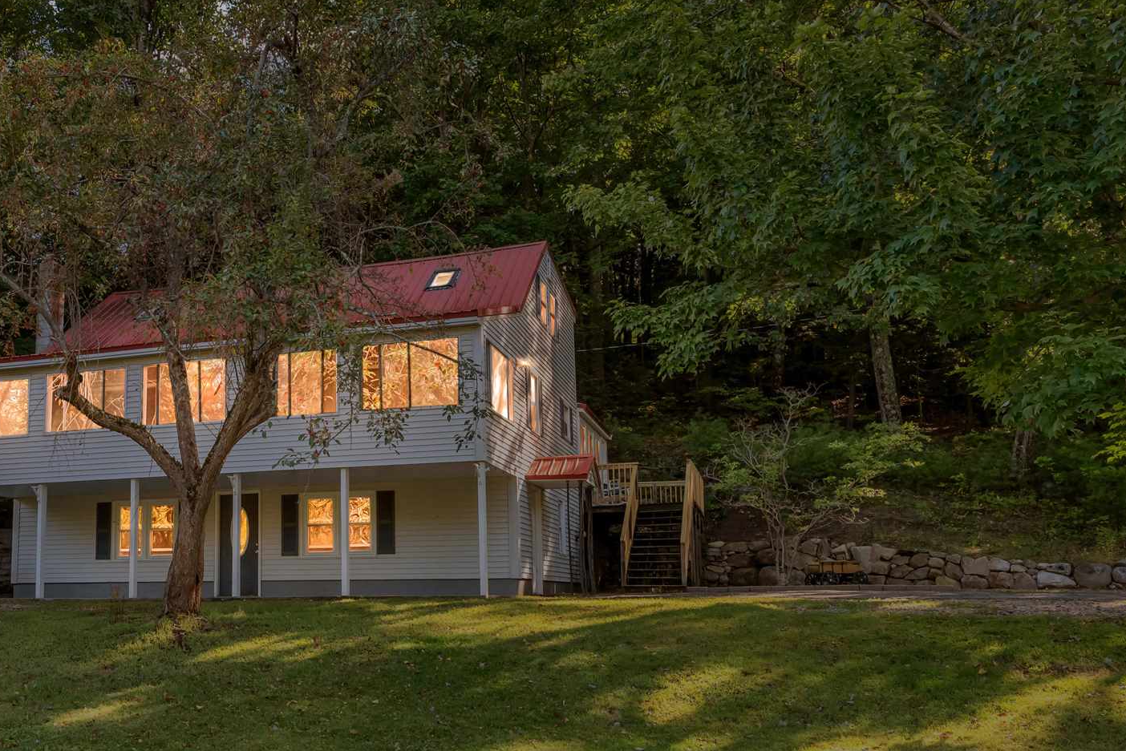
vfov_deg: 37.8
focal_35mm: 35
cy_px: 432
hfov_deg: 52.7
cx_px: 323
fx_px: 1095
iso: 800
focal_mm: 16
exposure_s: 1/125
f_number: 8
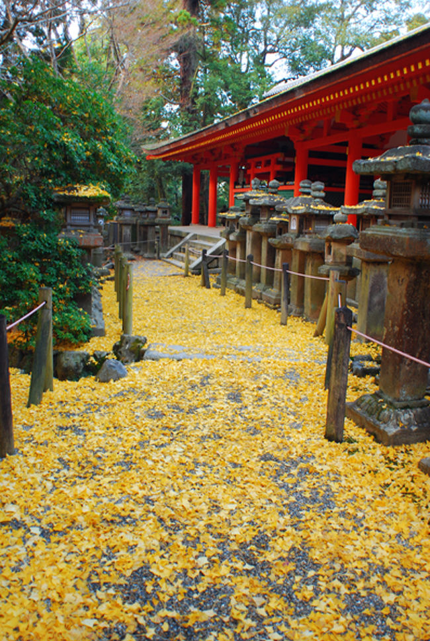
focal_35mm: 30
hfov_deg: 43.7
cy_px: 320
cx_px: 215
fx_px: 536
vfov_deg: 61.9
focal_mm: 20
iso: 100
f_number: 3.2
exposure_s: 1/40
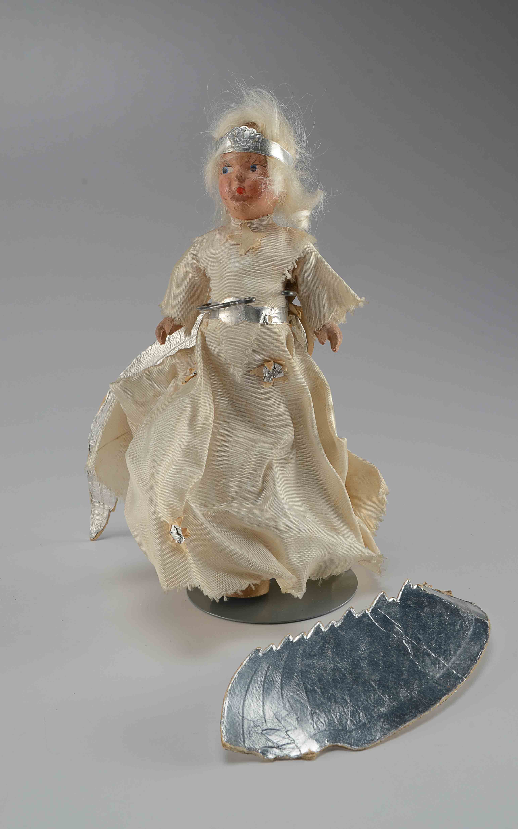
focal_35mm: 49
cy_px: 413
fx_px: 1107
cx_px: 266
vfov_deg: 41.1
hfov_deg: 26.3
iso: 100
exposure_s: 1/80
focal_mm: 32
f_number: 14
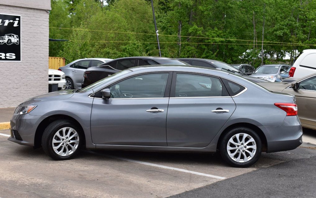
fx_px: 508
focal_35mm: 59
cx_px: 159
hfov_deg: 34.5
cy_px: 102
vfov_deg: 22.0
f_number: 10
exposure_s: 1/250
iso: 400
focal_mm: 38
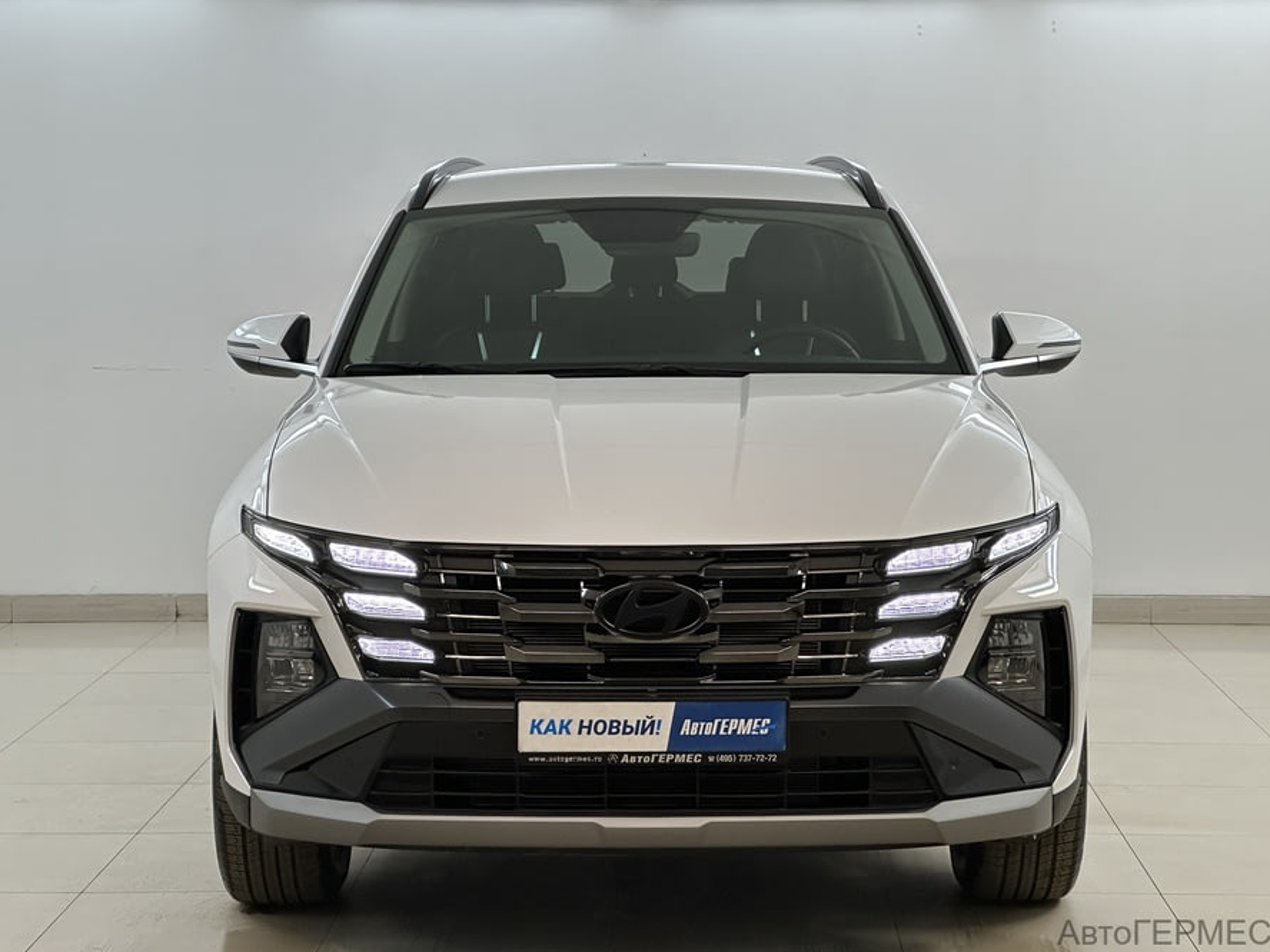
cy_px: 478
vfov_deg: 18.9
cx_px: 642
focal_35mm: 78
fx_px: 2862
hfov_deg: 25.0
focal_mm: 9
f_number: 2.8
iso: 125
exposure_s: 1/100
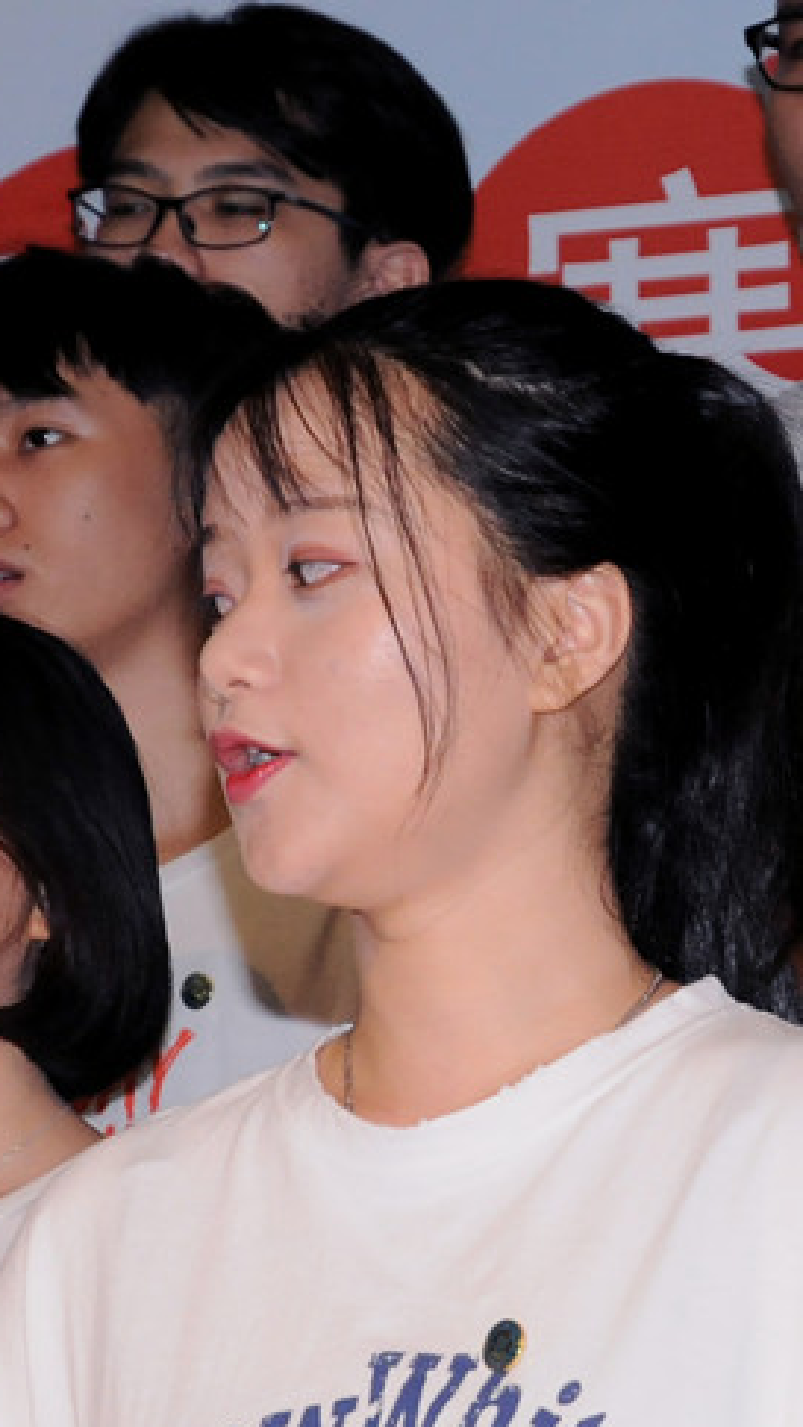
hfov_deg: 7.0
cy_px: 880
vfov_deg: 12.5
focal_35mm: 172
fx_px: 6507
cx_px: 59
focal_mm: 56
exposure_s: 1/60
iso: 800
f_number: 7.1
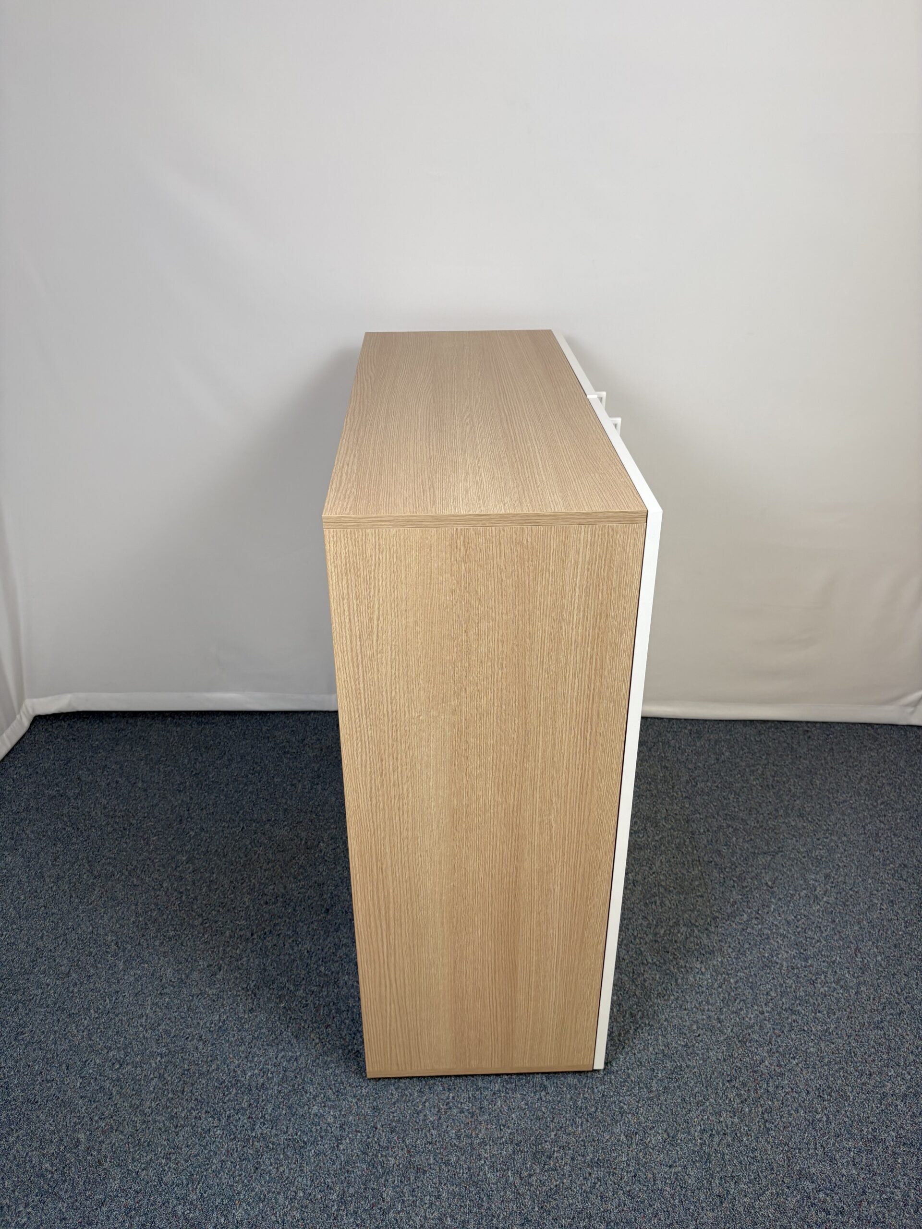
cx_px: 461
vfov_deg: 67.3
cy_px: 614
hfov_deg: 53.1
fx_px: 923
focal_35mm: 26
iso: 64
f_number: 1.6
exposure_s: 1/100
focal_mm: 5.96
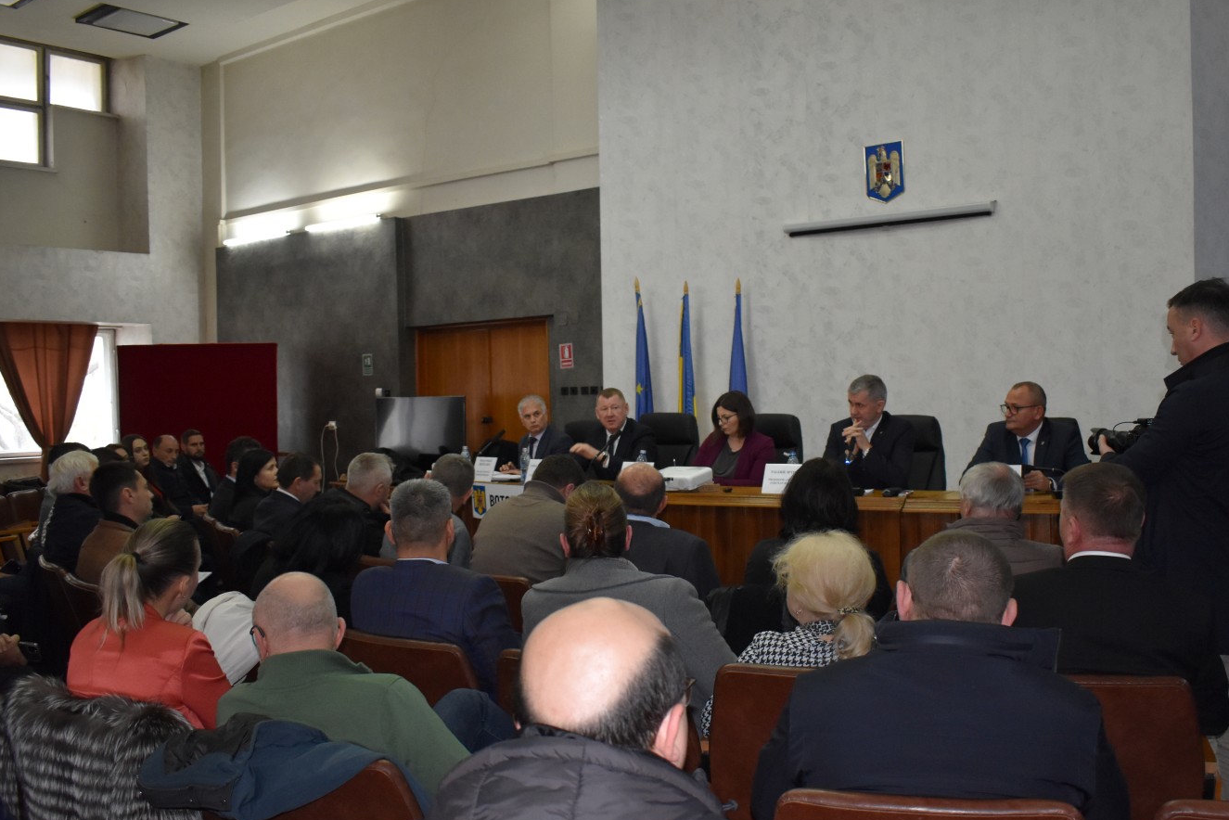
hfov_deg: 57.2
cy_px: 458
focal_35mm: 33
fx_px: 1127
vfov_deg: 39.9
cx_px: 660
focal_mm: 18
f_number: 3.5
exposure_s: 1/100
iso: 1600
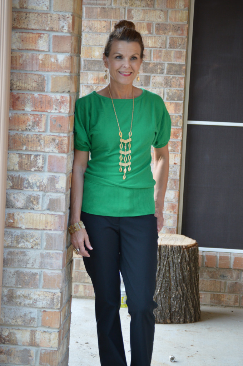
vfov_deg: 20.6
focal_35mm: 99
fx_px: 1005
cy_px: 183
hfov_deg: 13.8
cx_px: 122
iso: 560
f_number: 4.2
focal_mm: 66
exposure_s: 1/60
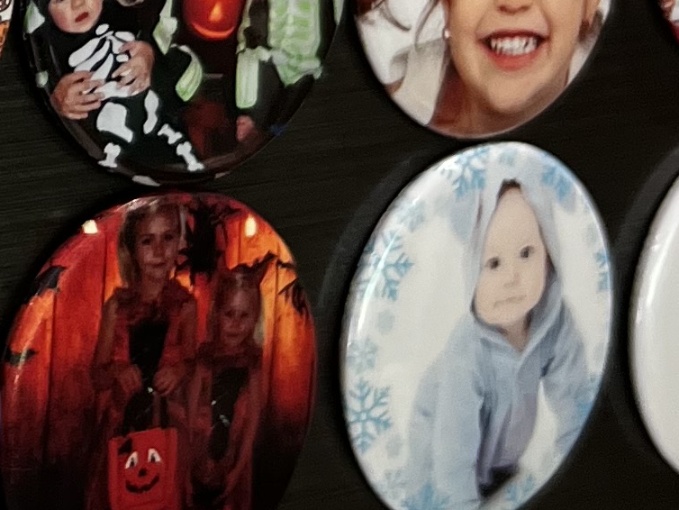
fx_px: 2727
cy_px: -305
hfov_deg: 13.2
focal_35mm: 139
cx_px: -405
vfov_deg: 10.3
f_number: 1.5
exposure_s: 1/104
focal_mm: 5.7
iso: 125
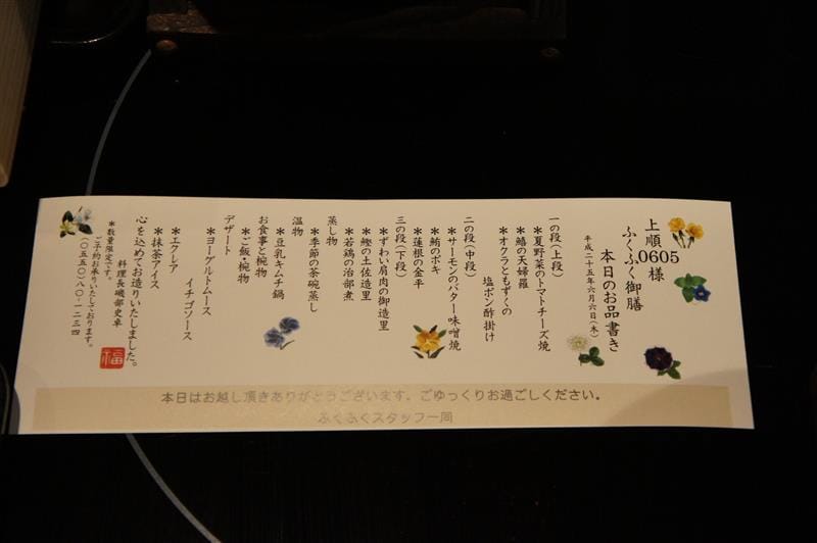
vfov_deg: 21.5
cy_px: 272
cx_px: 408
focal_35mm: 63
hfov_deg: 31.9
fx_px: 1429
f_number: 4.5
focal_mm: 42
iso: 1600
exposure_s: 1/125
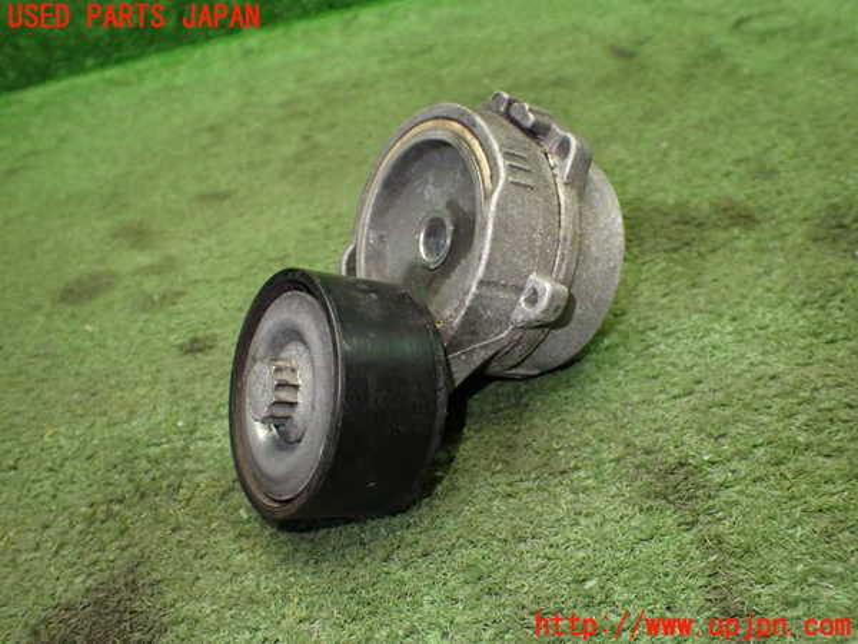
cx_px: 429
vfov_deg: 46.8
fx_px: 744
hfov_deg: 60.0
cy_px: 322
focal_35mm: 30
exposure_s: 1/125
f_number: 2.3
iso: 800
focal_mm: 5.4
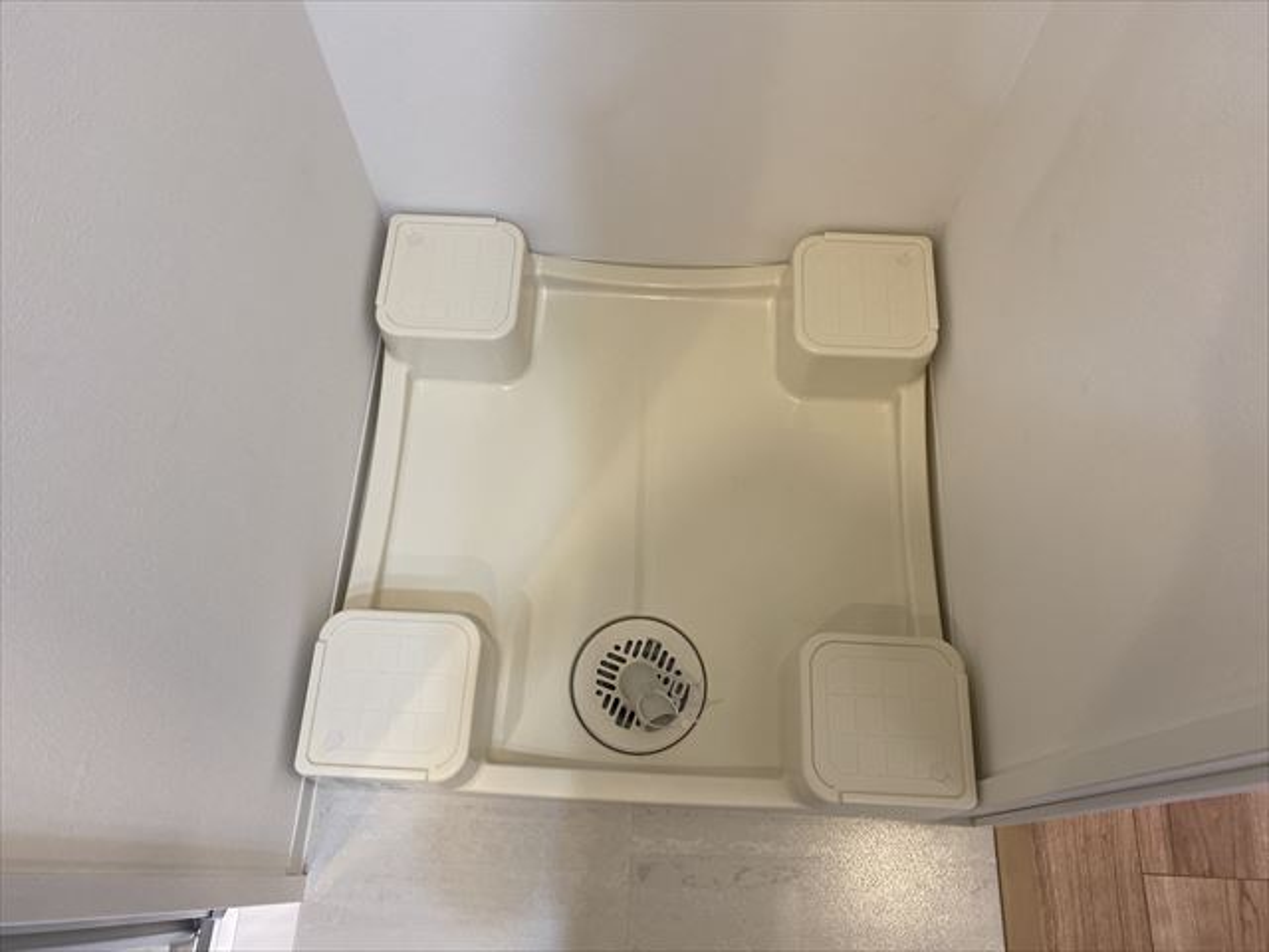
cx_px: 634
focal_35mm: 26
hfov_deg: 67.3
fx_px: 953
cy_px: 476
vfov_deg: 53.1
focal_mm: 4.25
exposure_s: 1/100
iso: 100
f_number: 1.8
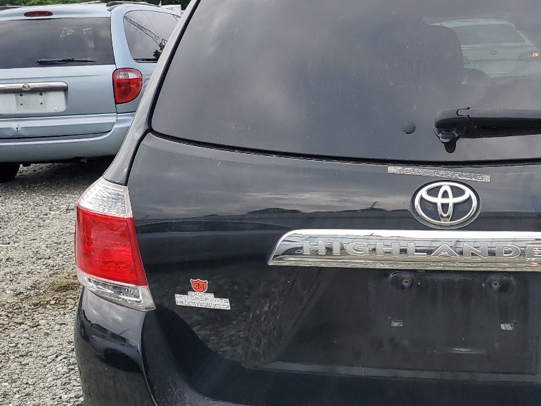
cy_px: 238
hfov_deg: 34.1
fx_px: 844
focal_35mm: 54
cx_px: 457
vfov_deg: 27.0
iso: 50
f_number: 1.5
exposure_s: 1/769
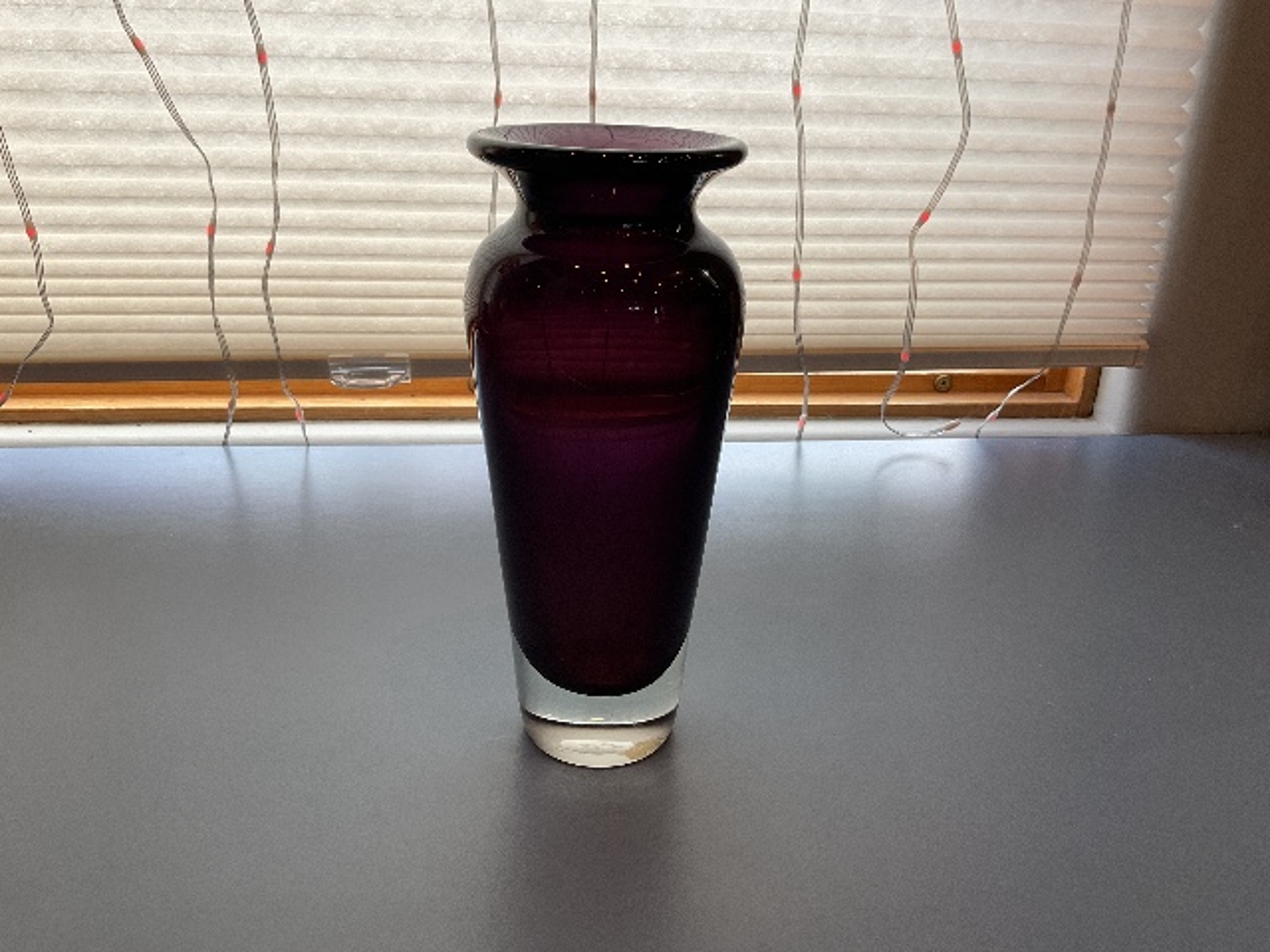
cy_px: 476
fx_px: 1064
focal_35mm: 29
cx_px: 635
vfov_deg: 48.2
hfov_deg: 61.7
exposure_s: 1/120
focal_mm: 3
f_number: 1.8
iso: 40
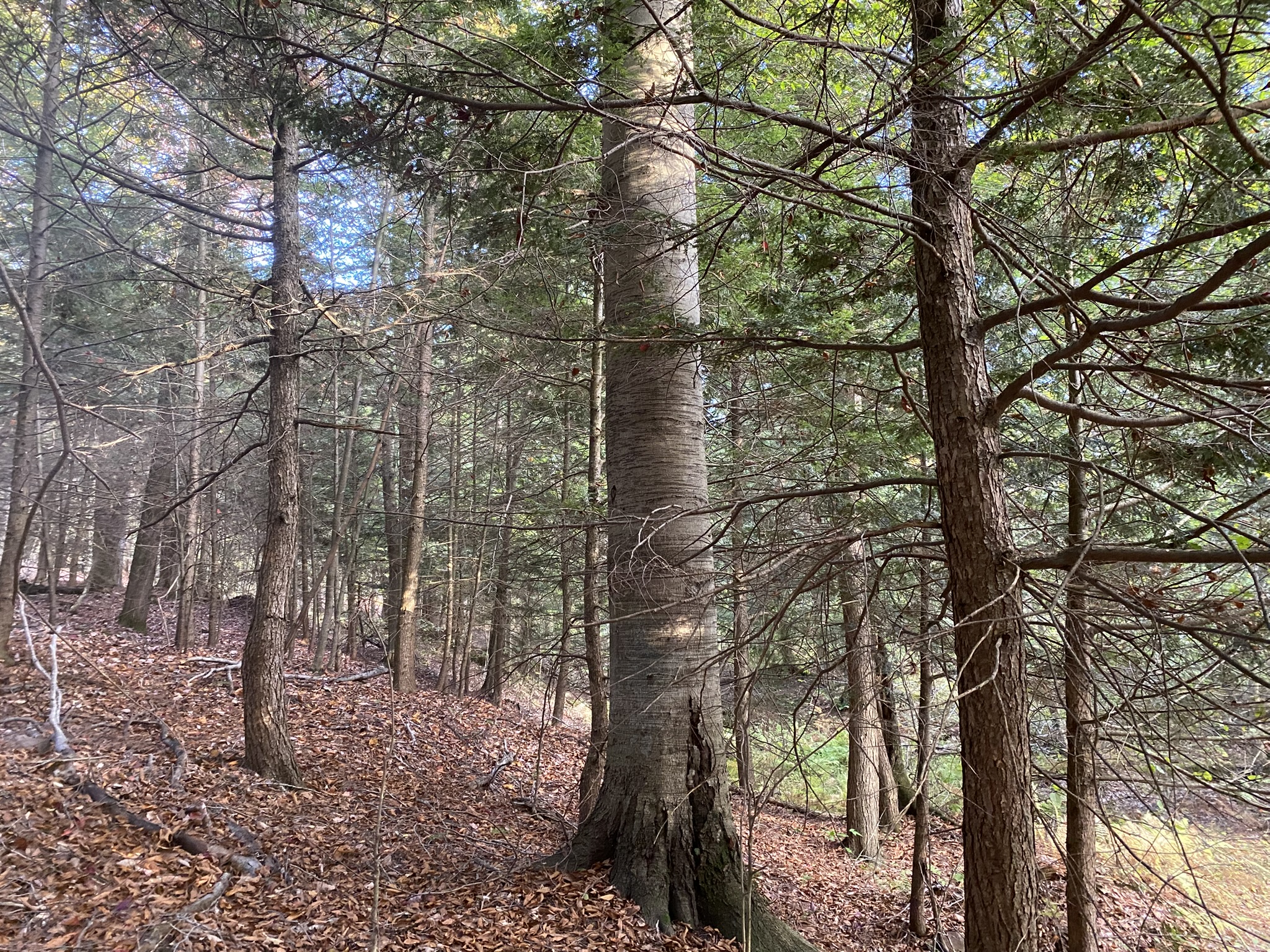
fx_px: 954
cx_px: 635
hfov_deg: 67.3
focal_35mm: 26
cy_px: 476
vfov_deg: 53.1
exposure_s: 1/46
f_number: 1.8
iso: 500
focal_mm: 4.25
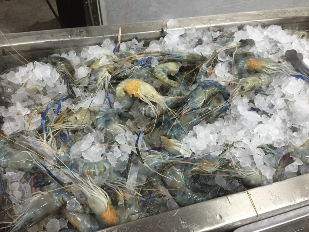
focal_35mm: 29
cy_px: 116
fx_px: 259
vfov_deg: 48.2
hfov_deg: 61.7
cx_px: 154
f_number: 2.2
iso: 250
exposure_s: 1/20
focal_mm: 4.15
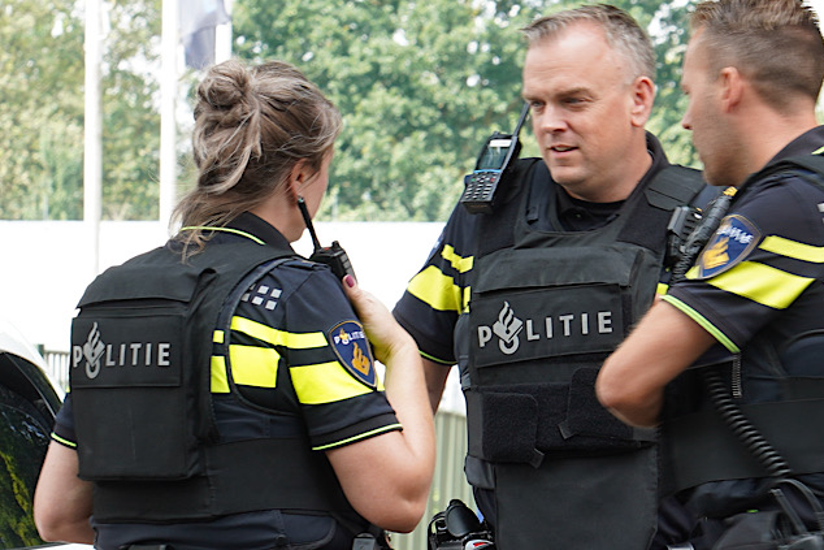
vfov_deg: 4.3
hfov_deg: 6.5
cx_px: 645
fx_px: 7280
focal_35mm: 318
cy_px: 436
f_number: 10
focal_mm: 105
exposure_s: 1/40
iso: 160
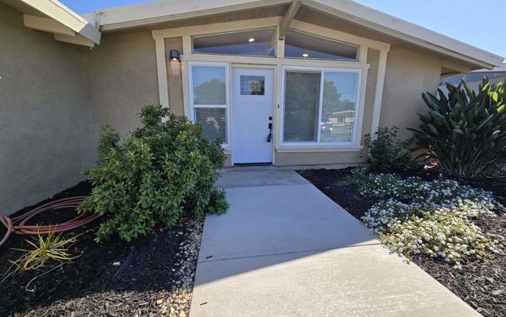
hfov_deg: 105.3
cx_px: 255
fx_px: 193
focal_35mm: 14
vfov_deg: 78.7
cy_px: 158
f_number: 2.2
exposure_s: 1/1384
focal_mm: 2.2
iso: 50
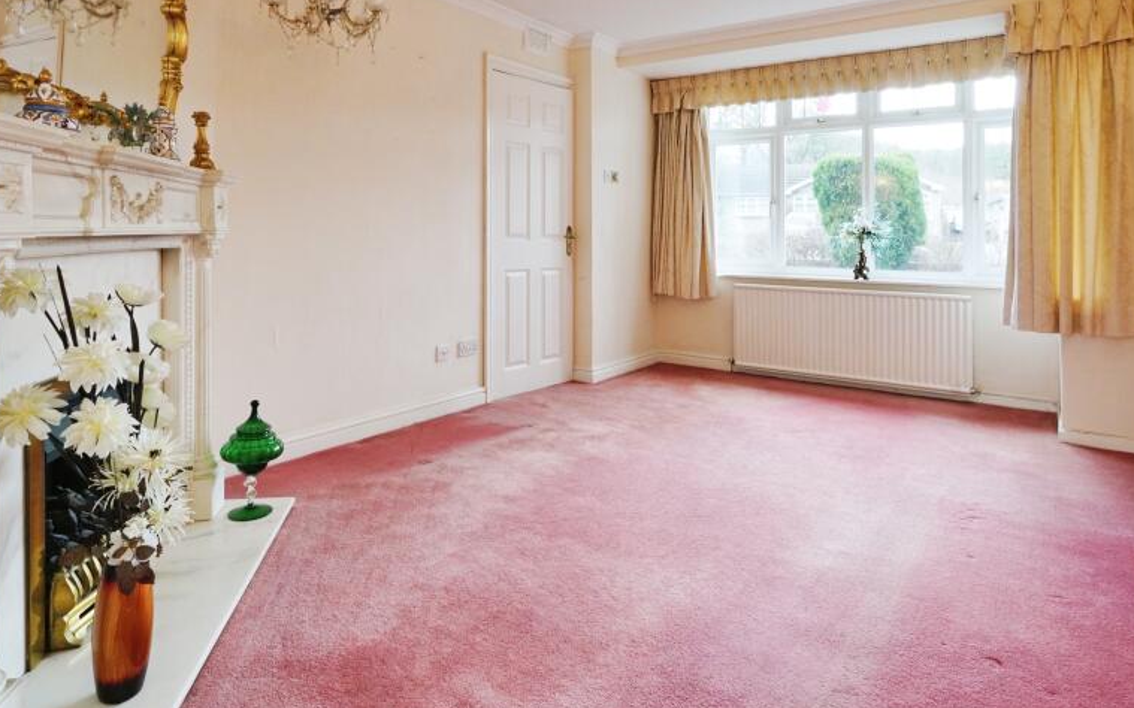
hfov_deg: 79.7
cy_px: 232
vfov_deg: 53.9
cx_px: 578
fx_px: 680
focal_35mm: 22
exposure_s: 1/25
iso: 1000
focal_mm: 16
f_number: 11
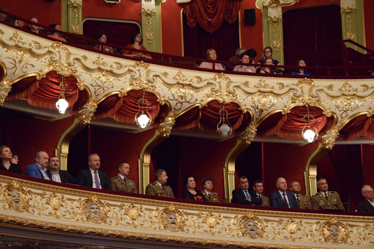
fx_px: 810
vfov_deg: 17.5
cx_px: 187
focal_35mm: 78
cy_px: 124
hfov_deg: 26.0
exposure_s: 1/60
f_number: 5
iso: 4500
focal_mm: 52
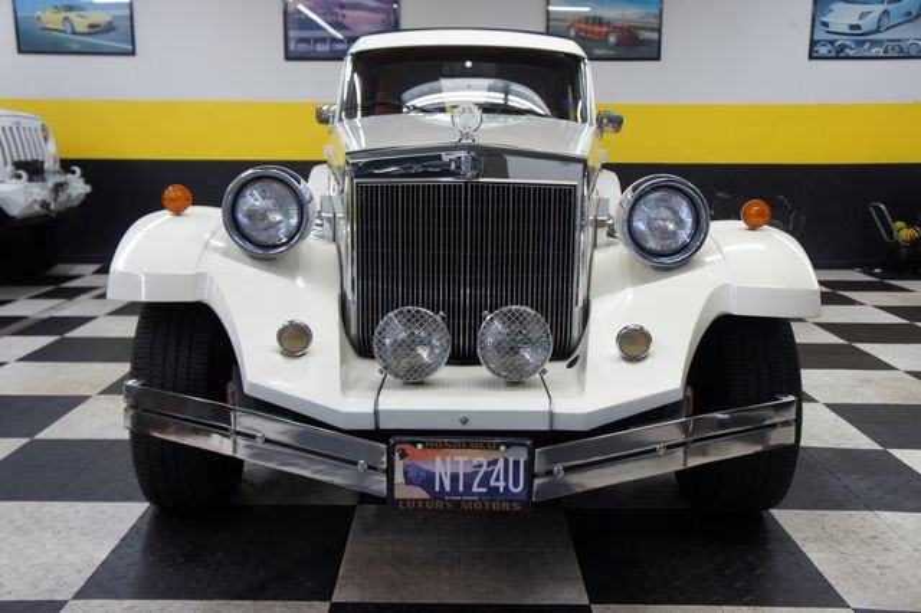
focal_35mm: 38
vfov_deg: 35.5
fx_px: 959
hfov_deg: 51.3
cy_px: 306
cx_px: 460
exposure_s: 1/40
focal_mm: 25
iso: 320
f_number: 4
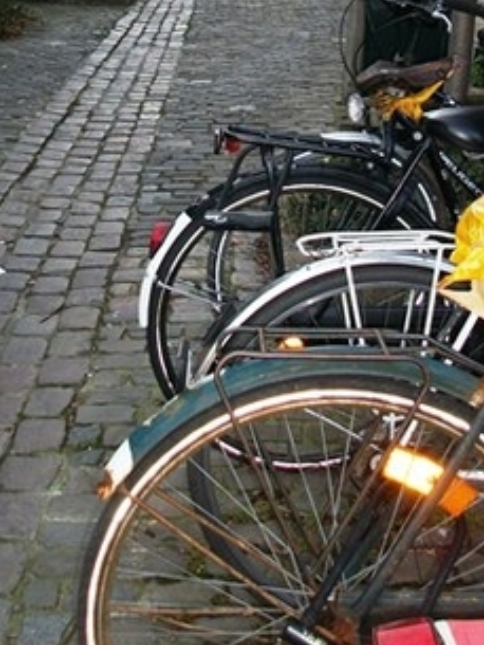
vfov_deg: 29.1
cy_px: 25
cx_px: 190
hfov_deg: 23.3
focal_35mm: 63
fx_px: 1174
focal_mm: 5.7
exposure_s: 1/125
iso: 80
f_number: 2.9
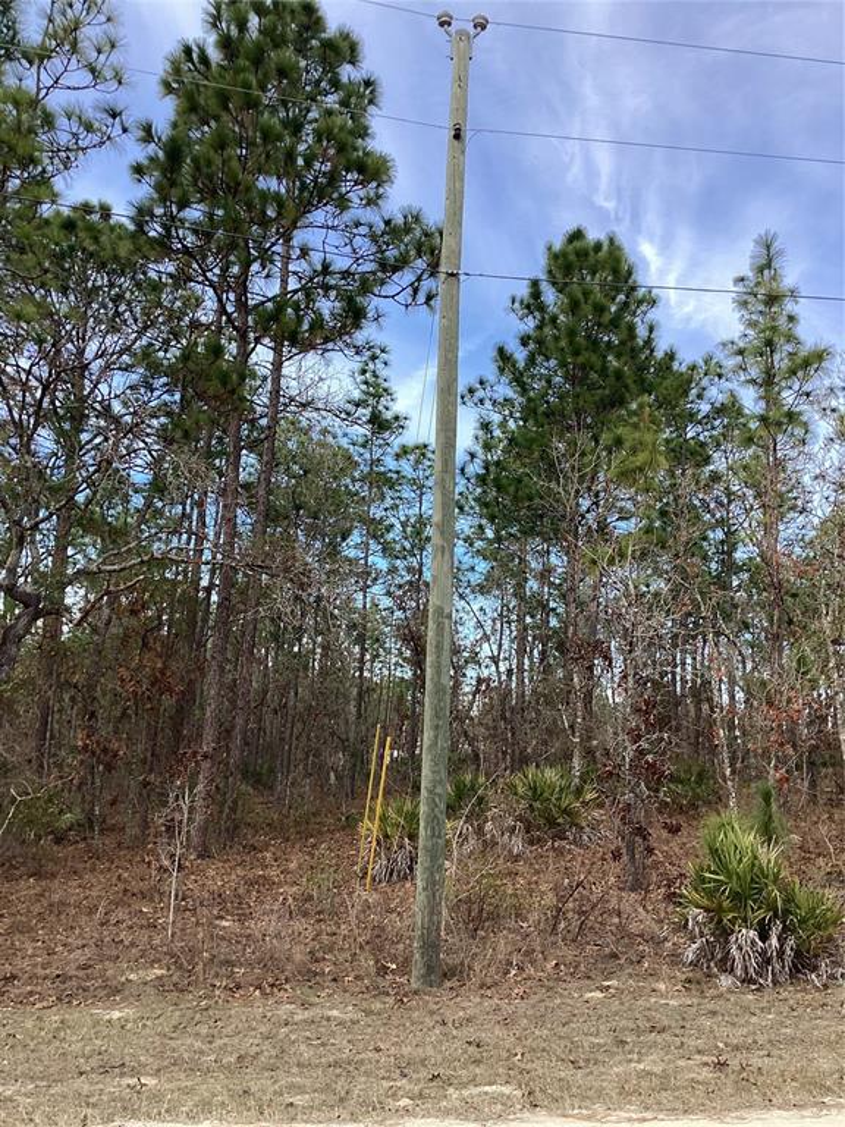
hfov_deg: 45.4
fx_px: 1009
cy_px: 564
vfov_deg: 58.4
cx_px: 422
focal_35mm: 31
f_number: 2.4
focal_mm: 3.3
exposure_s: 1/395
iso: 25
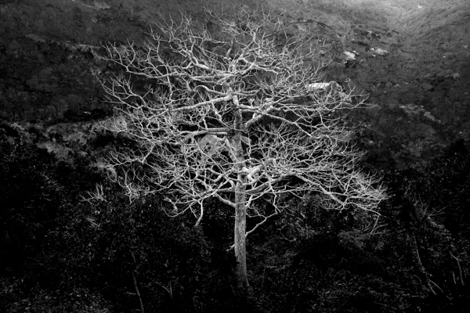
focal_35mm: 30
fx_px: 392
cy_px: 156
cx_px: 235
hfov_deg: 61.9
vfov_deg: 43.6
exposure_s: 1/320
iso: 400
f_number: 6.3
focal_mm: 30
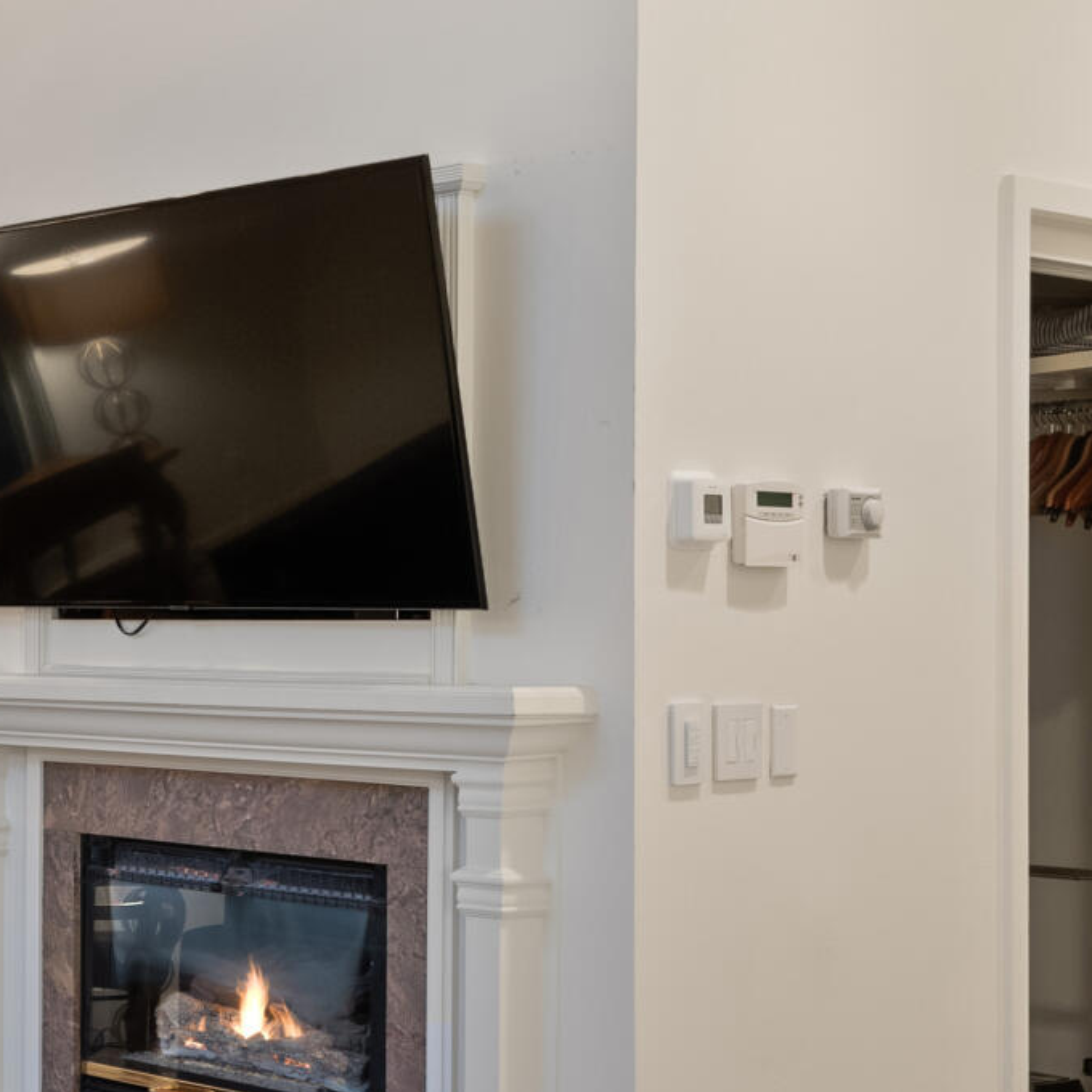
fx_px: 2677
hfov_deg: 20.2
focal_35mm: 75
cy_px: 641
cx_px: -491
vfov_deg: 23.0
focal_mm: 20
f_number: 7.1
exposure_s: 1.3
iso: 500
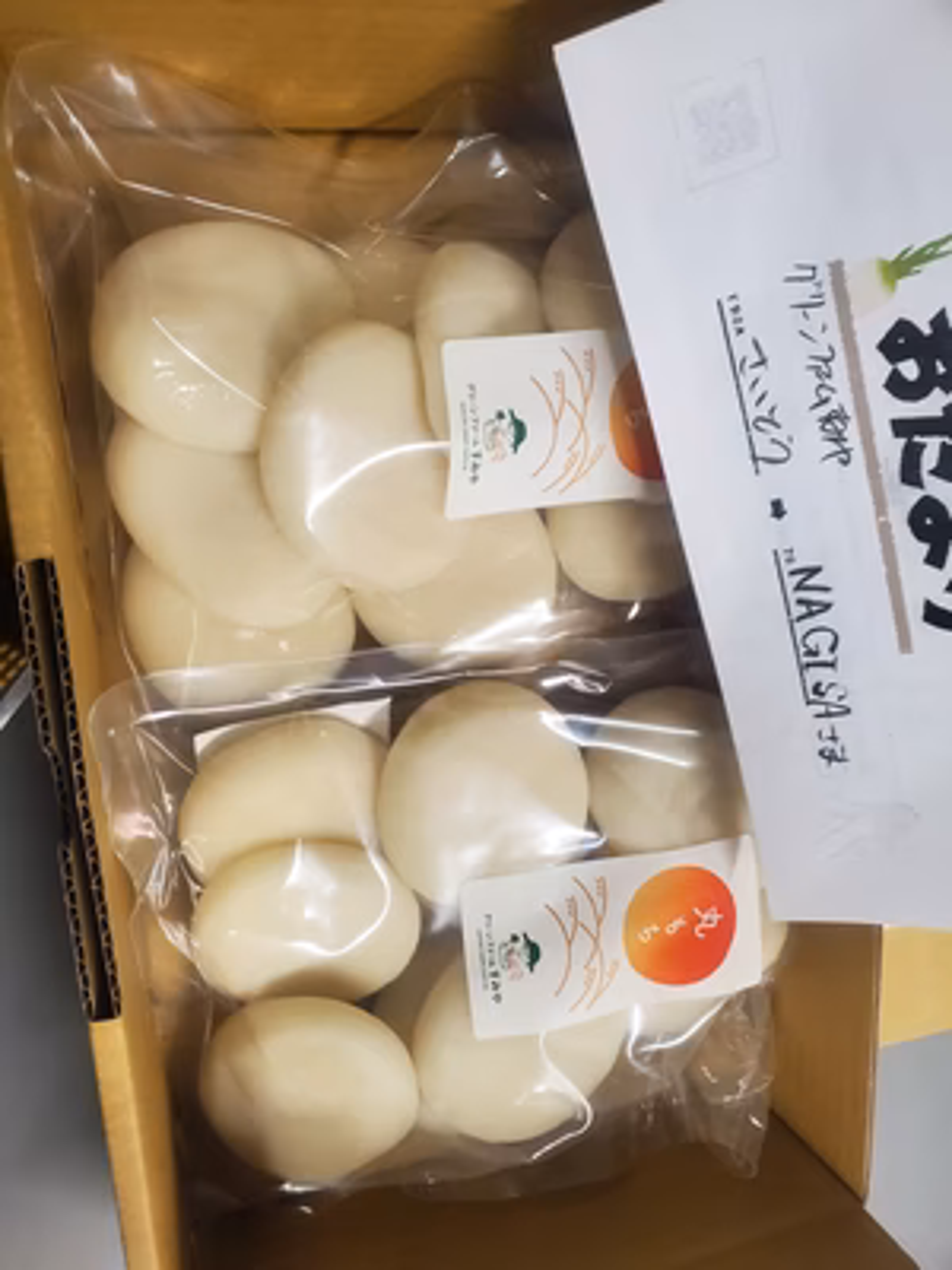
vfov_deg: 67.3
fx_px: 953
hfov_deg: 53.1
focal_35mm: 26
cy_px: 635
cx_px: 476
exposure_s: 1/60
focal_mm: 4.3
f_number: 2.4
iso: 200
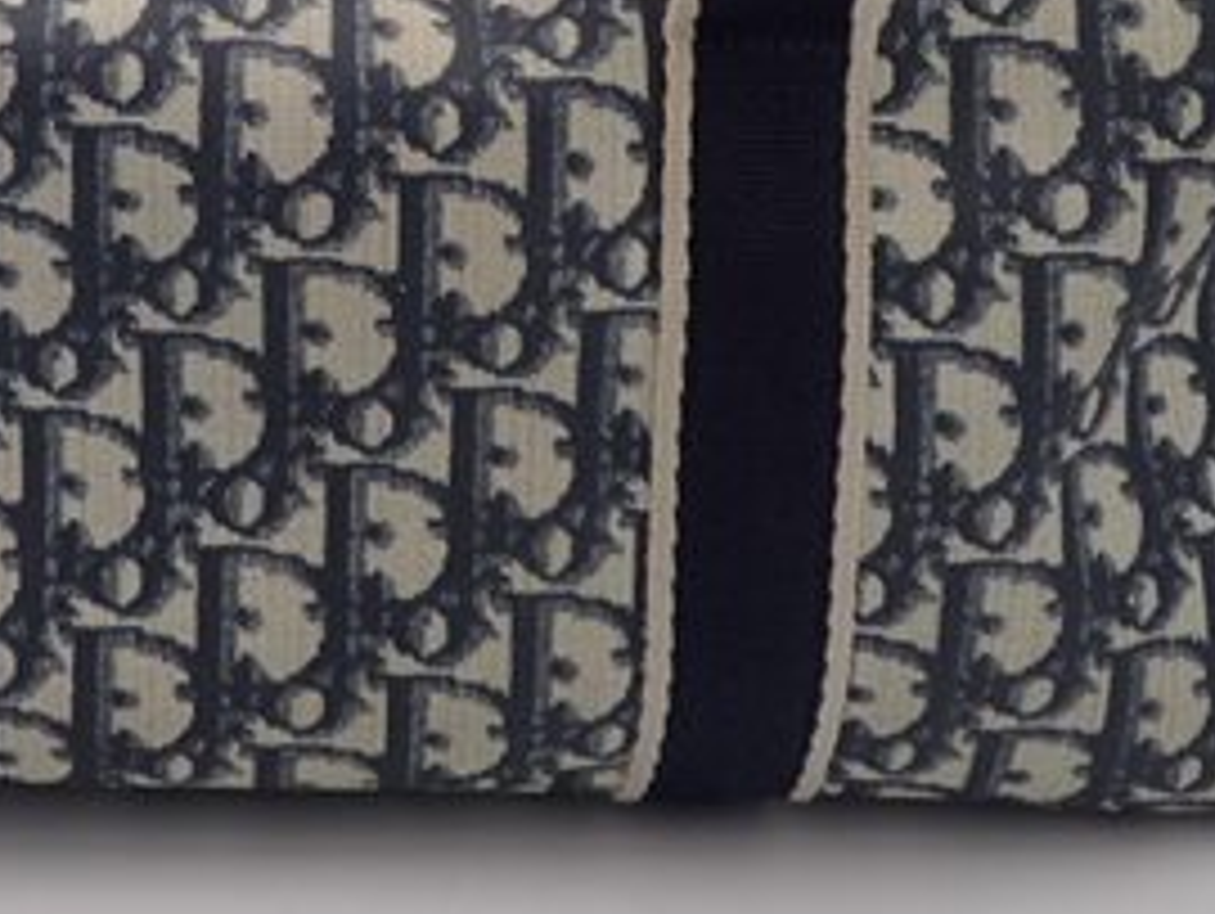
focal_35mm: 71
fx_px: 2494
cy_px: -95
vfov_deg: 19.8
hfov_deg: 26.8
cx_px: 234
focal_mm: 5.5
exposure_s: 1/400
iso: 100
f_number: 2.3
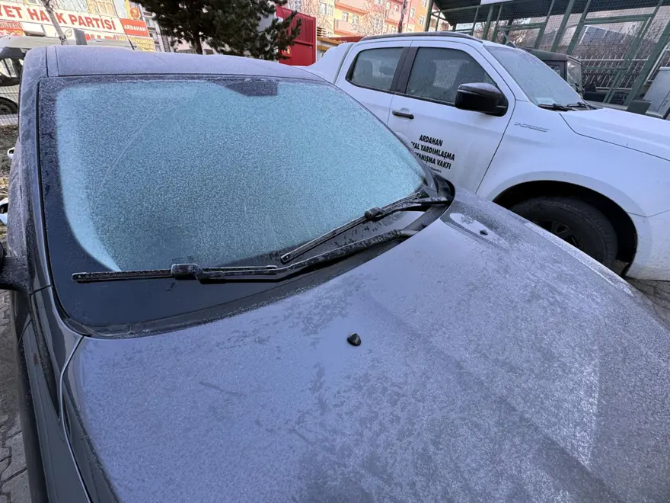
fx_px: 271
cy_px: 252
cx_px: 335
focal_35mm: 14
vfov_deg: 85.7
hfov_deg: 102.1
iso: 40
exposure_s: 1/161
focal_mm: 2.22
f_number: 2.2
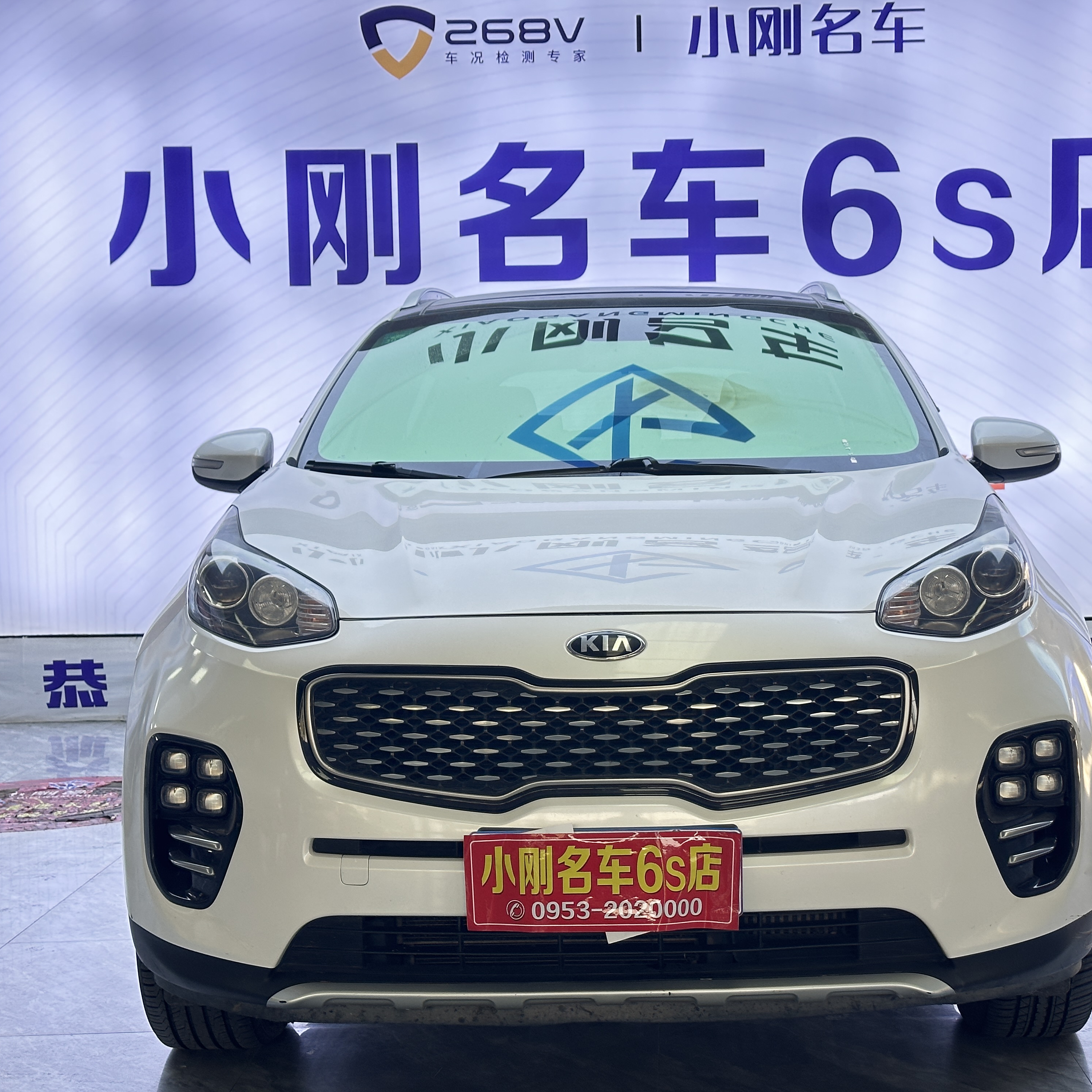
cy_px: 544
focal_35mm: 57
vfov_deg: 30.0
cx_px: 642
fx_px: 2034
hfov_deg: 30.0
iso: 100
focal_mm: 6.86
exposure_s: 1/100
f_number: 1.78
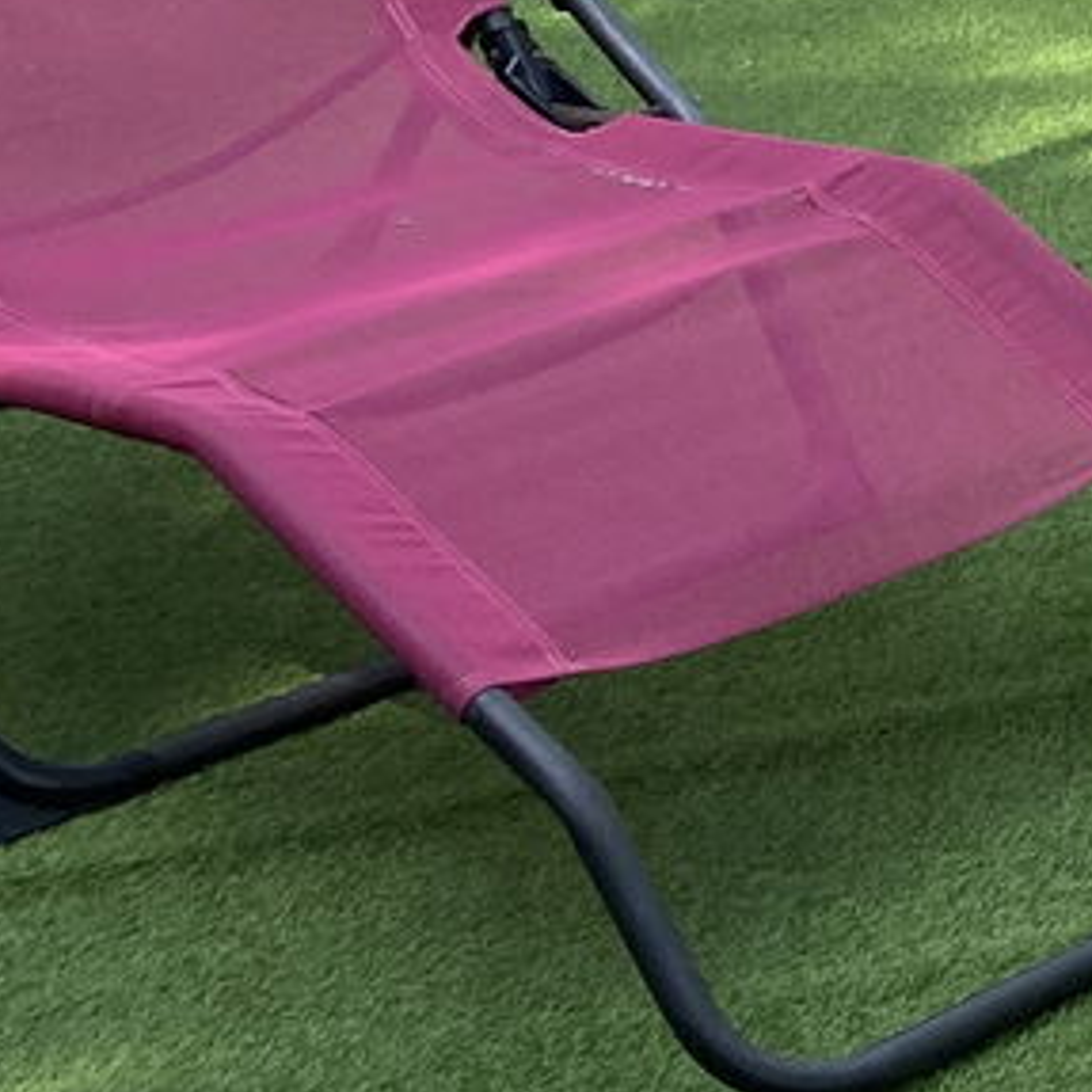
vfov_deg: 12.7
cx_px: 2953
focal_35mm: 128
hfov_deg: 10.7
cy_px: -727
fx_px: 4568
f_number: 1.8
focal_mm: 4.25
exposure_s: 1/1808
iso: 32
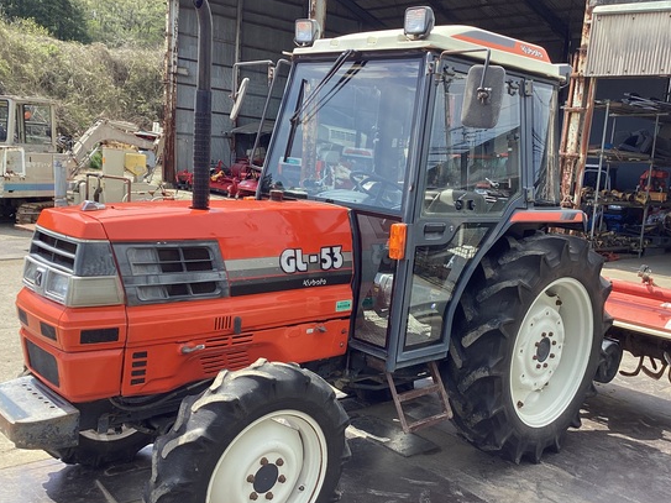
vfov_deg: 39.6
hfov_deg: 51.3
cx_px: 357
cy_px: 273
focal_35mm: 36
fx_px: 698
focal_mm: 3.3
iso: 25
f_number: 2.4
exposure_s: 1/458
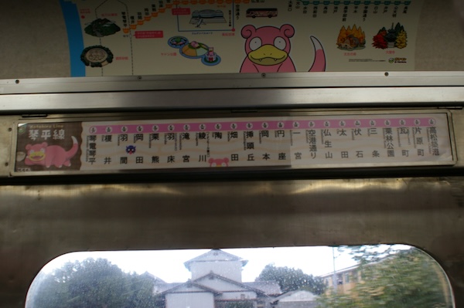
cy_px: 154
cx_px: 232
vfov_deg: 31.8
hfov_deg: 46.4
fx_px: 541
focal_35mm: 42
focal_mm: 28
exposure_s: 1/250
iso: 400
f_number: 4
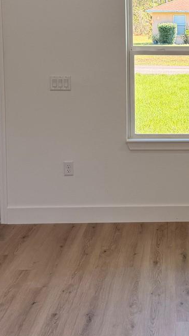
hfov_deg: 18.4
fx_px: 570
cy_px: 100
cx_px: 186
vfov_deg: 32.4
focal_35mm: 64
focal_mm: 6.76
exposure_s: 1/201
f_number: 1.78
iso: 80
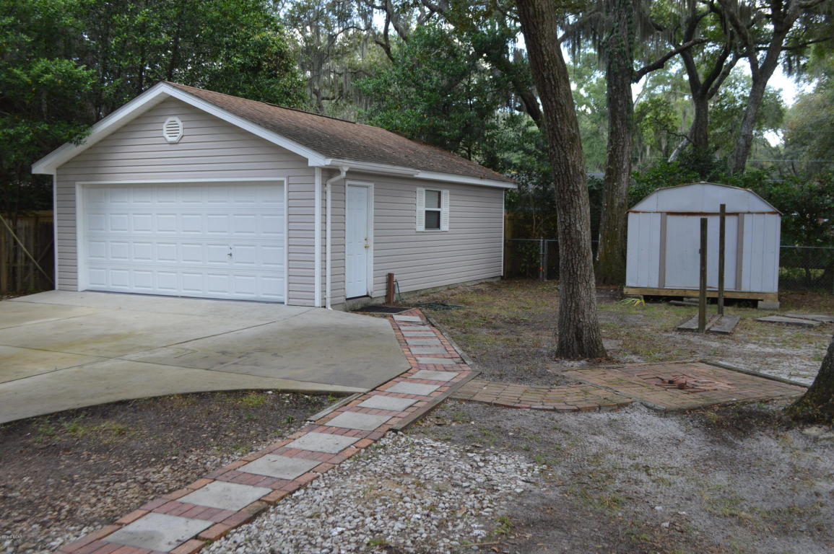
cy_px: 277
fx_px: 833
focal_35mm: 36
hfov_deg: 53.2
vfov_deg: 36.8
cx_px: 417
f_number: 5.6
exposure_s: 1/125
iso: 320
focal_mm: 24
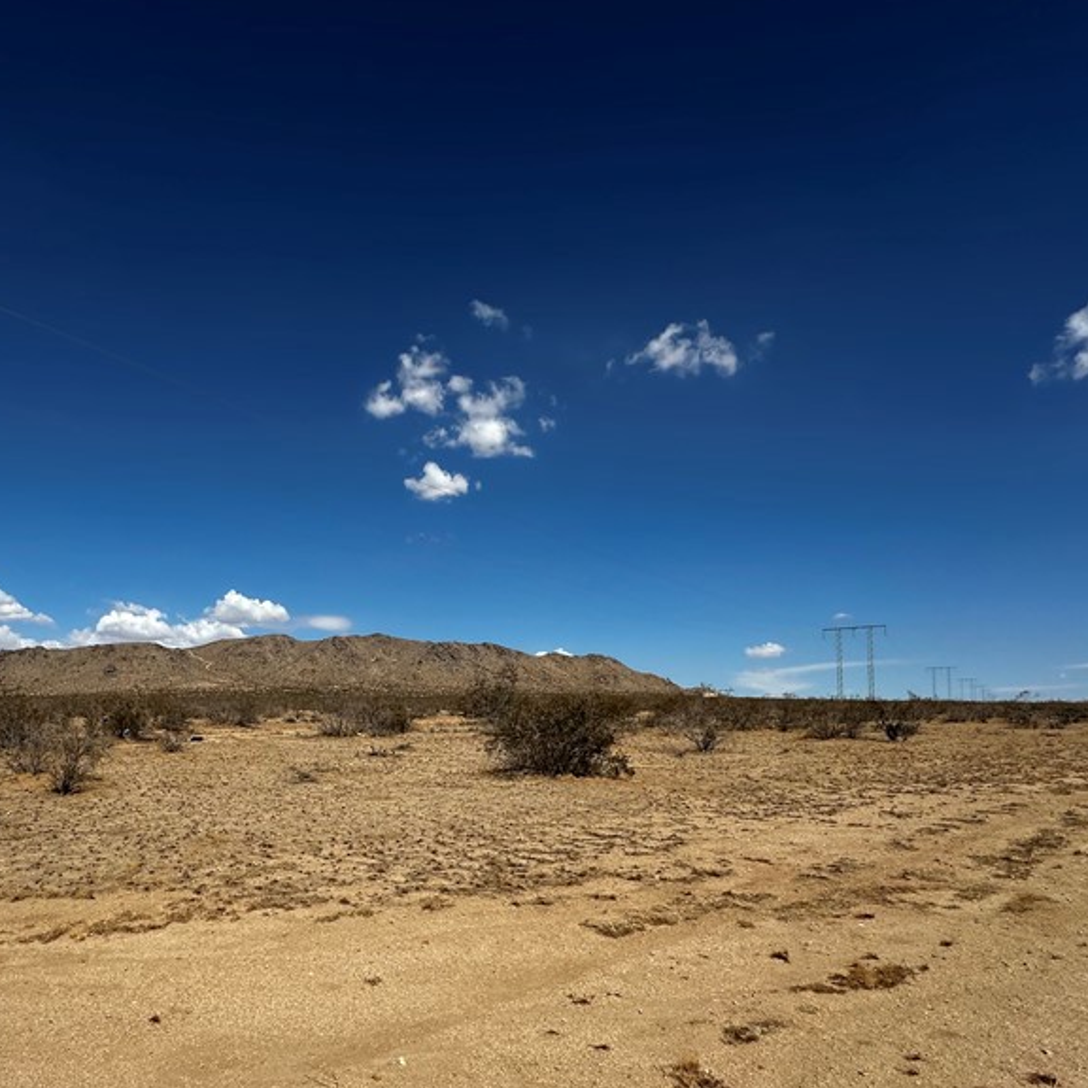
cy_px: 682
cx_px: 372
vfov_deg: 68.5
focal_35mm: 22
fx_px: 782
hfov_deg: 67.9
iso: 50
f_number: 2.2
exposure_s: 1/4000
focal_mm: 2.22
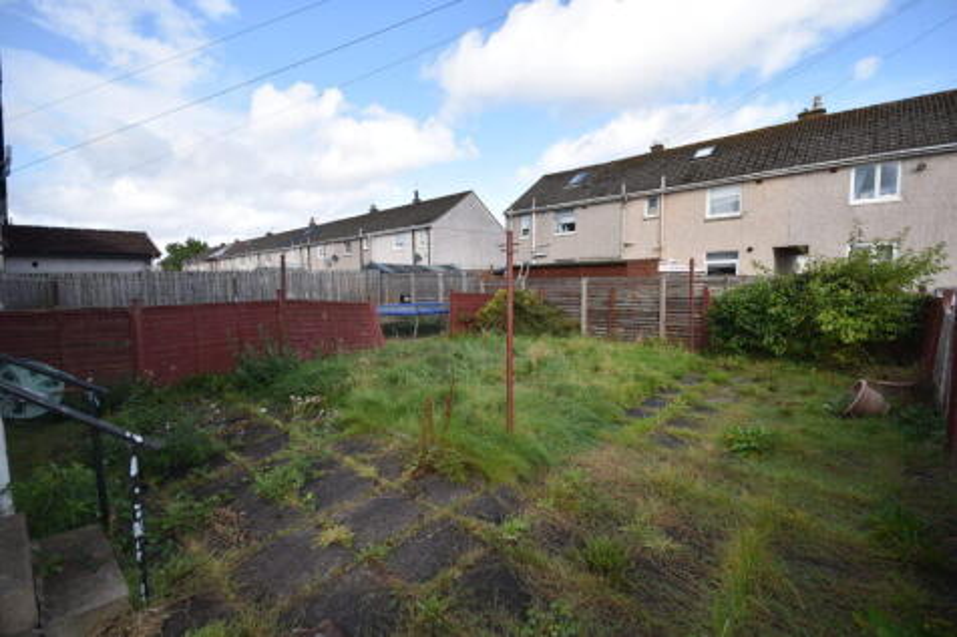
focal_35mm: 15
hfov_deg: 100.4
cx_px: 478
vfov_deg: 77.3
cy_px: 318
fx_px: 399
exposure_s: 1/160
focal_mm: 10
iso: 100
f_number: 6.3
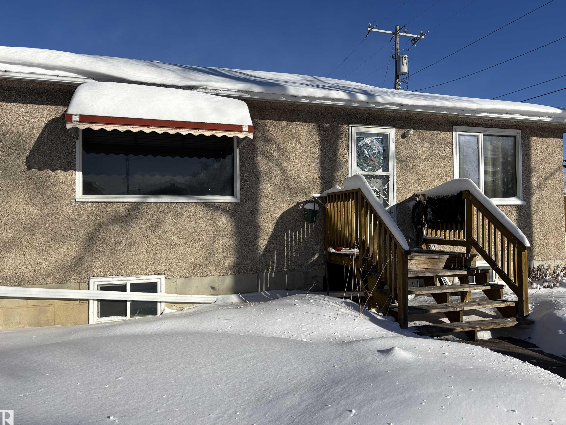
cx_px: 298
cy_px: 208
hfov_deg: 63.4
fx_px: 458
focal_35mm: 28
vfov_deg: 49.7
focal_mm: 5.96
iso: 50
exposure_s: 1/7692
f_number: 1.6
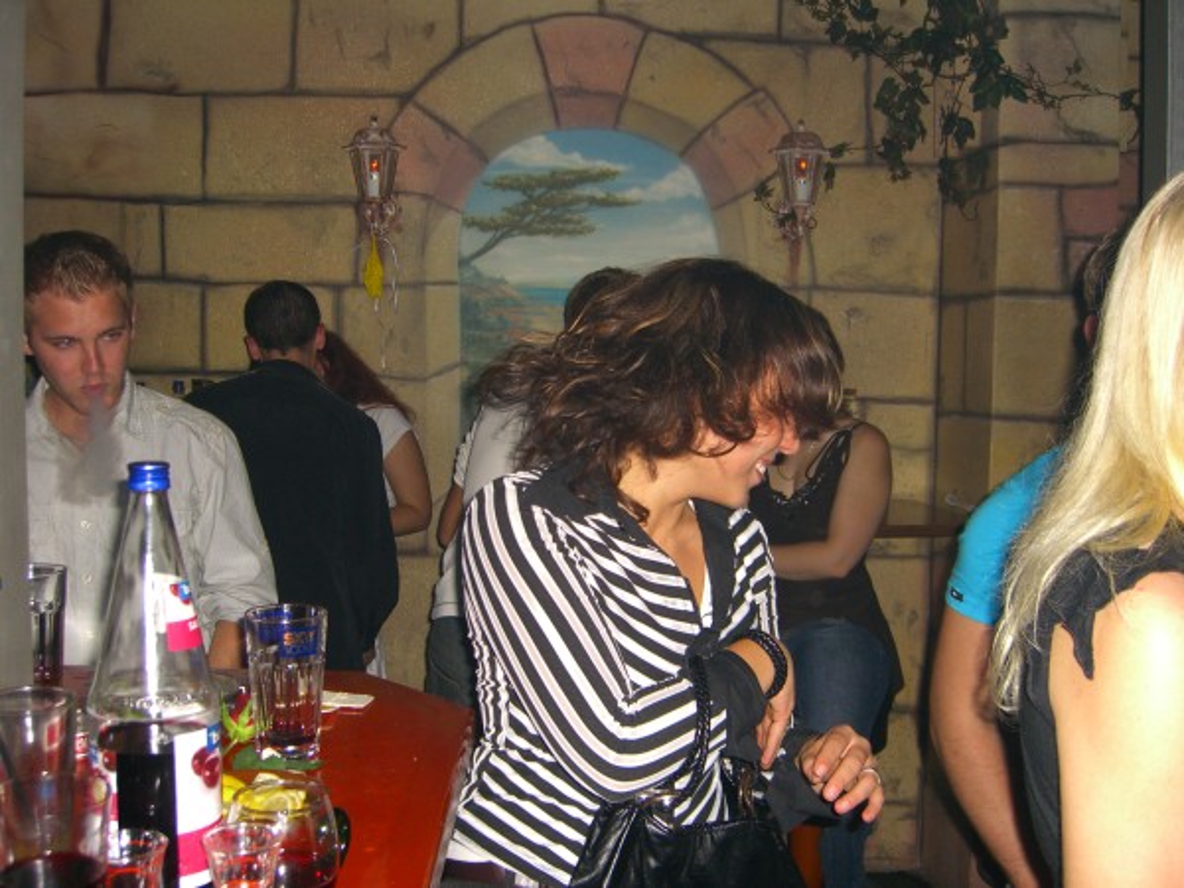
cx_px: 592
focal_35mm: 38
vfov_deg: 37.7
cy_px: 444
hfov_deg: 49.0
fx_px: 1300
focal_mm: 7.9
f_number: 2.8
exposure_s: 1/60
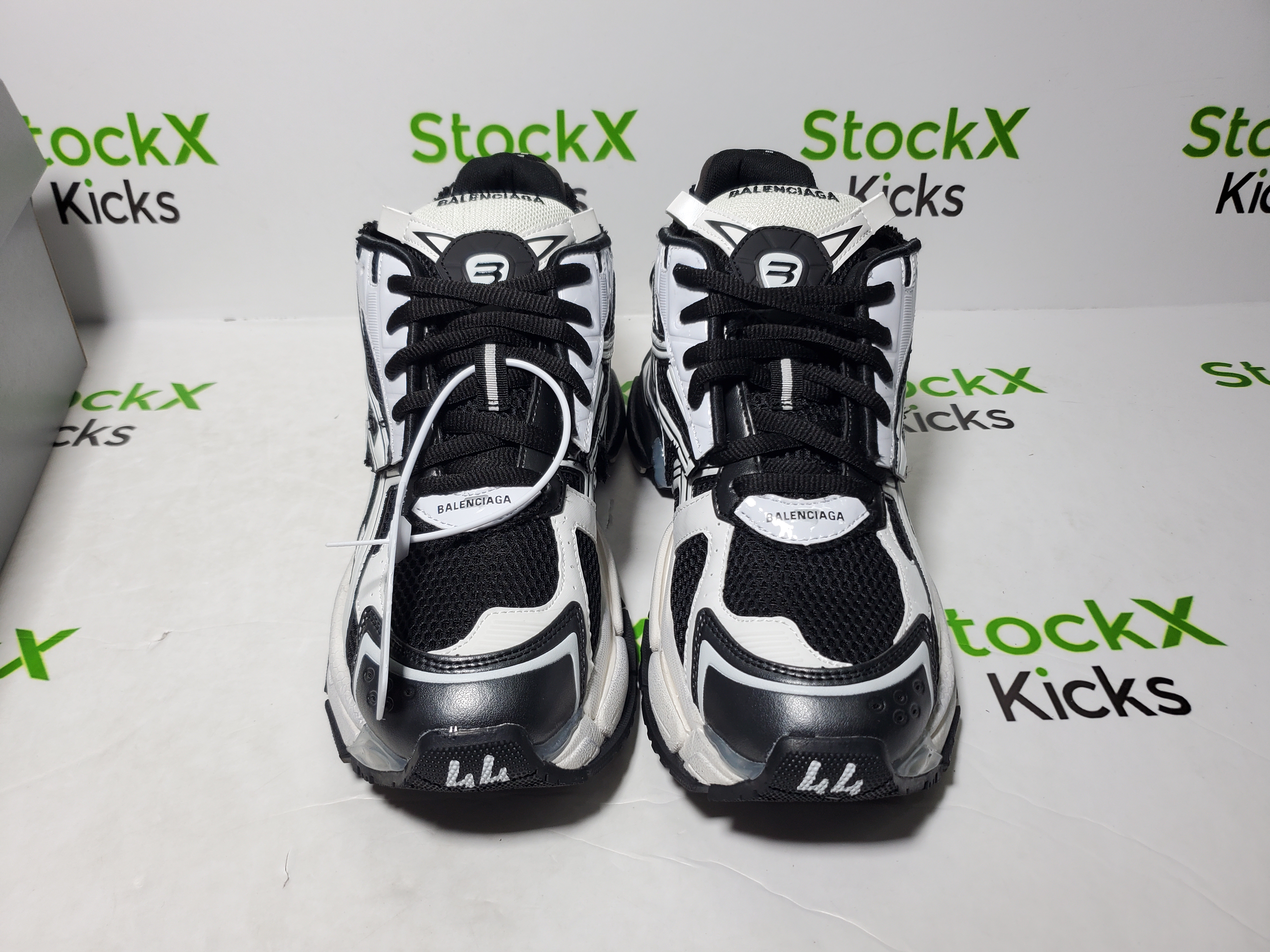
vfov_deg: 53.1
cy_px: 476
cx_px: 635
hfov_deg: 67.3
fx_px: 954
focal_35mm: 26
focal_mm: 4.3
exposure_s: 1/452
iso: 50
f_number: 1.5
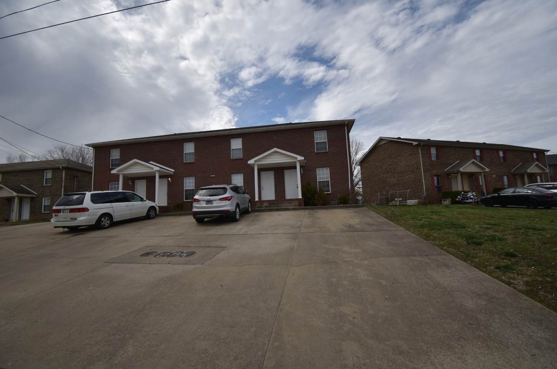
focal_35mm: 15
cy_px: 184
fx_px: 232
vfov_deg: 77.1
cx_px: 278
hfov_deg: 100.5
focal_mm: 10
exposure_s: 1/1000
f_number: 4.5
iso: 100
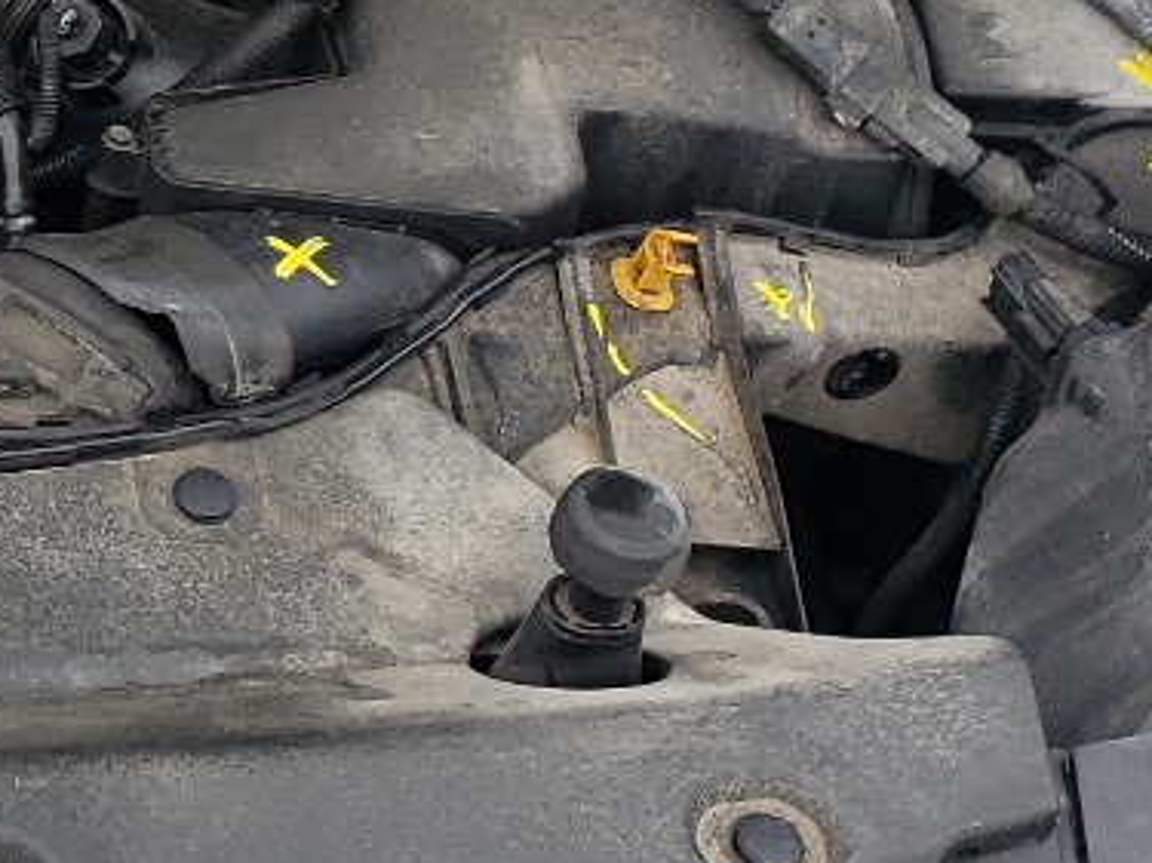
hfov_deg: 16.1
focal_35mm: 111
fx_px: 3693
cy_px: -34
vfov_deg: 13.1
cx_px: -611
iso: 50
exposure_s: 1/1000
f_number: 1.5
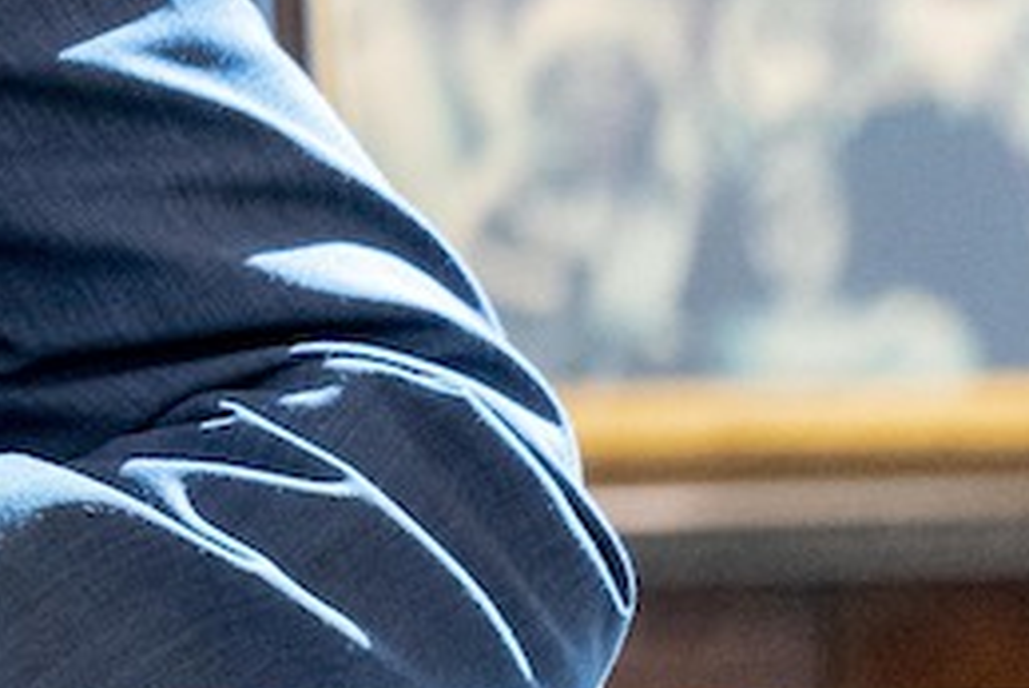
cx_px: -1263
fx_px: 26482
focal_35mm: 926
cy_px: -469
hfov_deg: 2.2
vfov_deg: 1.5
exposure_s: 1/1000
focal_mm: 200
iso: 4000
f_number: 2.8
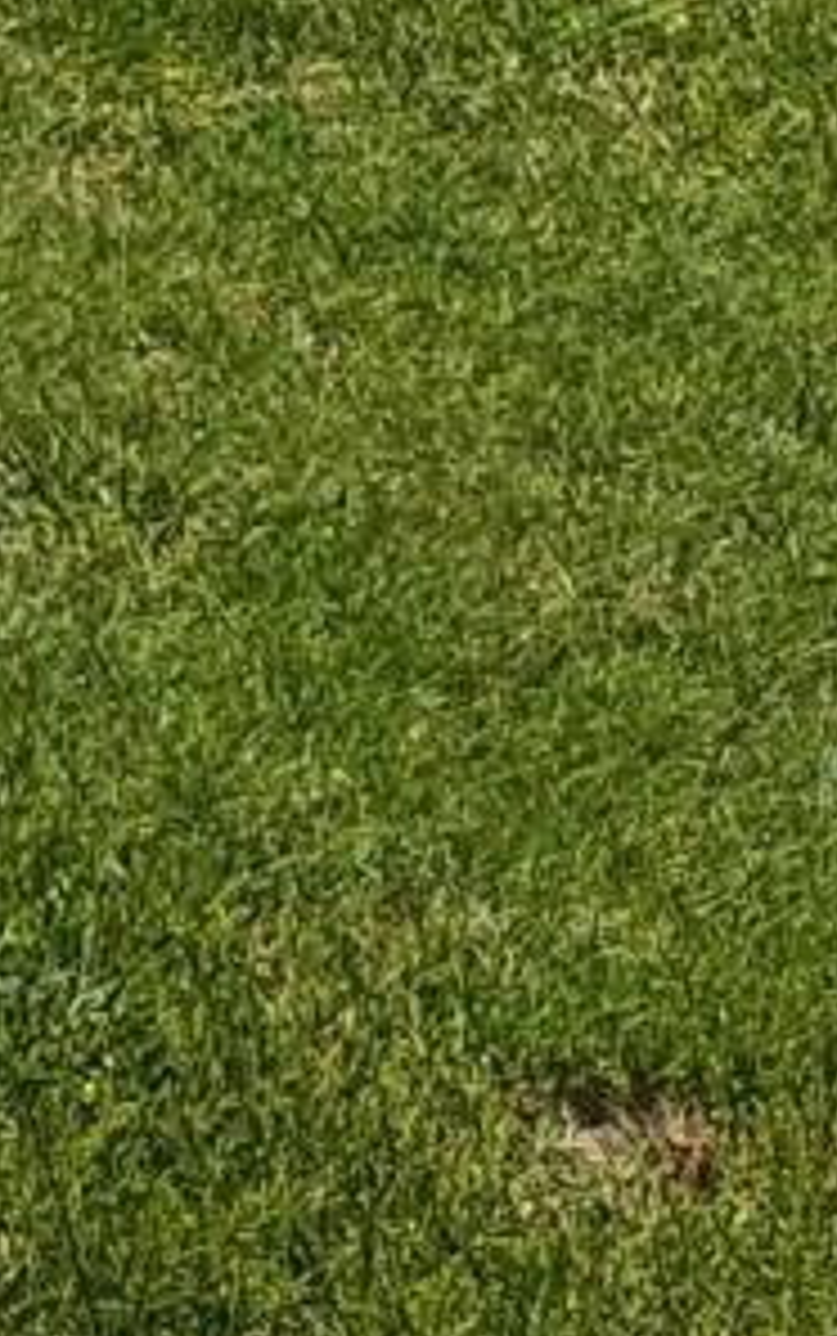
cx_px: -2916
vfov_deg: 7.6
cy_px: -1844
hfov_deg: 4.5
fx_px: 9366
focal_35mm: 257
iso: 36
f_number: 1.85
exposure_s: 1/2632
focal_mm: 6.81
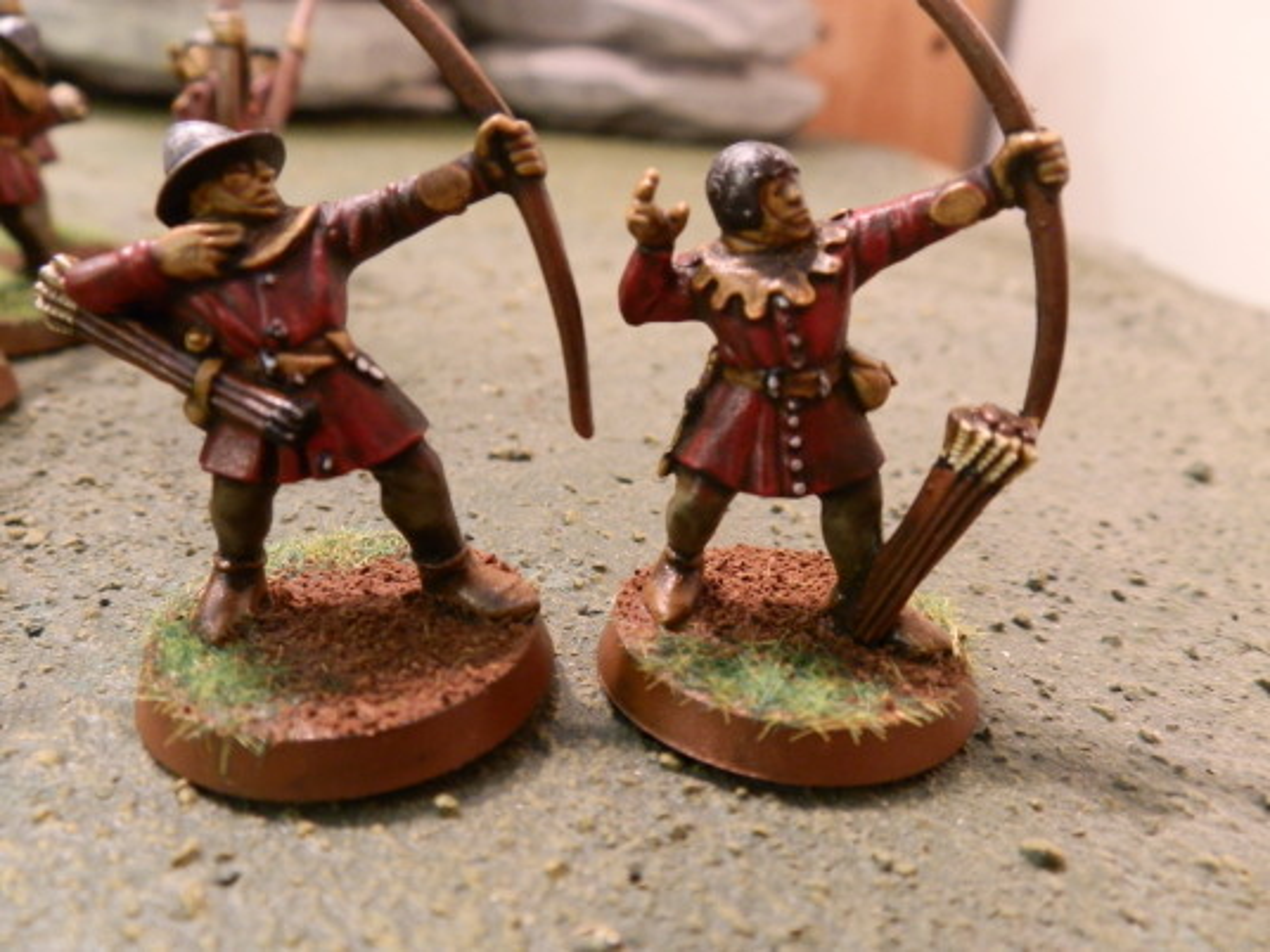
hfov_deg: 63.4
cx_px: 635
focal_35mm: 28
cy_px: 476
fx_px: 1027
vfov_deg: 49.7
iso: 200
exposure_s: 1/8
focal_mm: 5
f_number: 3.1
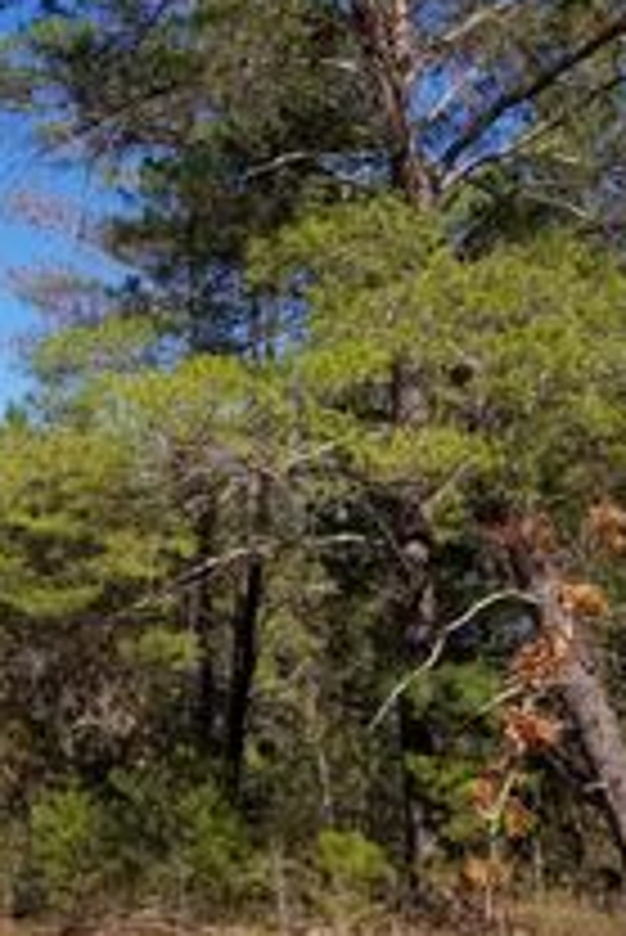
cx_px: 5
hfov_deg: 20.3
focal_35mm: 65
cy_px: 533
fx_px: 1692
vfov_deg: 30.9
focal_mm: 4.3
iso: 50
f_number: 1.7
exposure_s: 1/2488
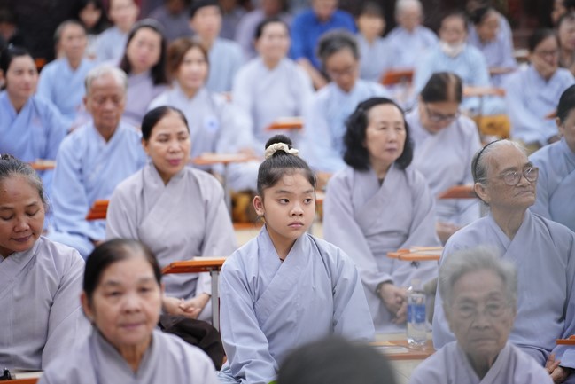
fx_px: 2396
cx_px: 288
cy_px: 192
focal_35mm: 150
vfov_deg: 9.2
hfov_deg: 13.7
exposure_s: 1/100
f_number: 2.8
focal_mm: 150
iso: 3200
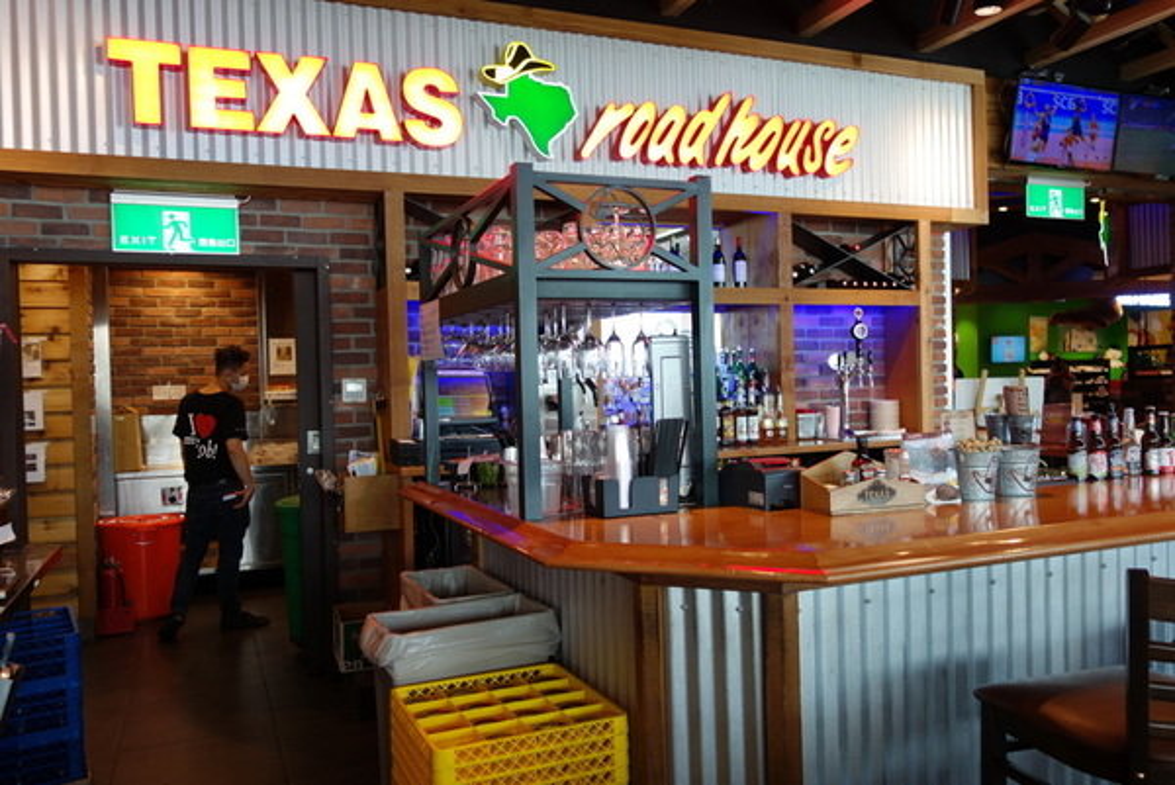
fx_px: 915
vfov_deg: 46.5
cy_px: 392
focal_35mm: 28
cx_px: 588
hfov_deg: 65.4
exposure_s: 1/50
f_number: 1.8
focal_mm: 10.4
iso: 125
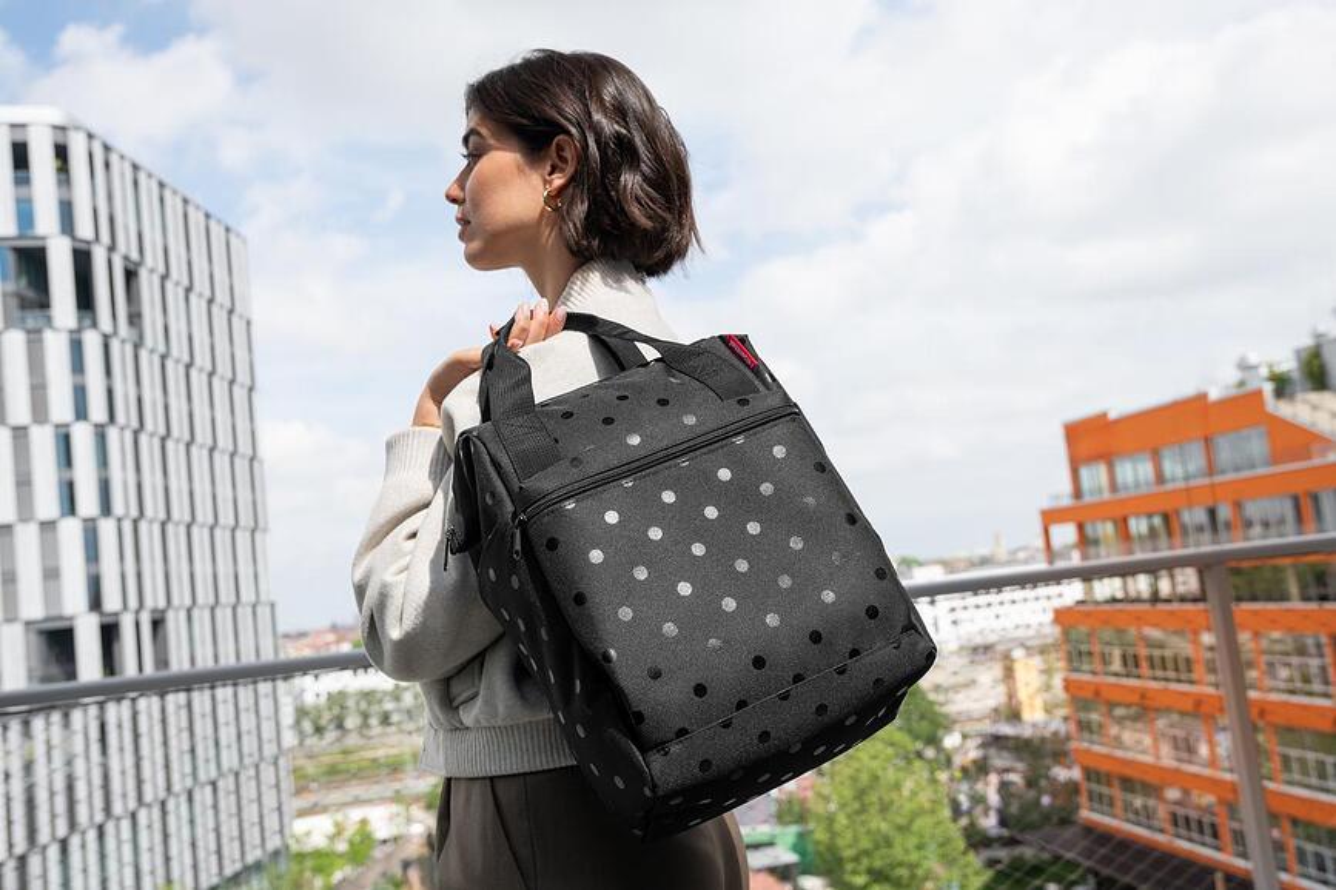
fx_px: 1484
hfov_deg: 48.5
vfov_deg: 33.4
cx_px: 668
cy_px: 445
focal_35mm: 40
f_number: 6.3
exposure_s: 1/800
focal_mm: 40
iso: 320
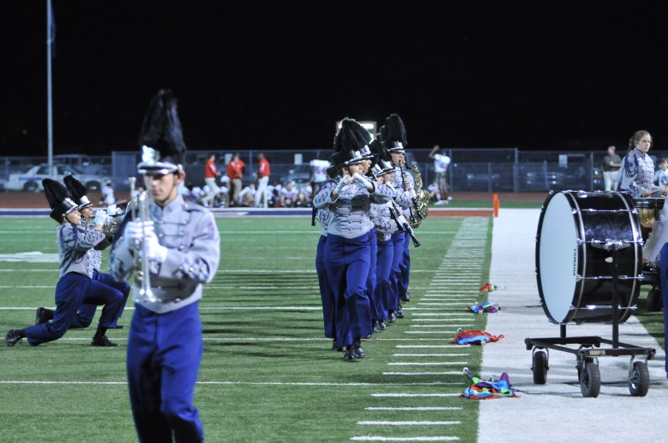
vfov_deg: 9.6
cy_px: 222
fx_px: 2640
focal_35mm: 142
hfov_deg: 14.4
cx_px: 334
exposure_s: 1/100
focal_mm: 95
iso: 1600
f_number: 2.8
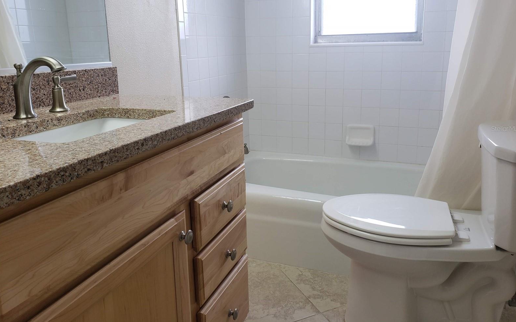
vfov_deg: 44.3
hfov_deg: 66.5
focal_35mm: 28
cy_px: 128
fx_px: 394
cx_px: 260
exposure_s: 1/60
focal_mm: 4.3
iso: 100
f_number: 2.4
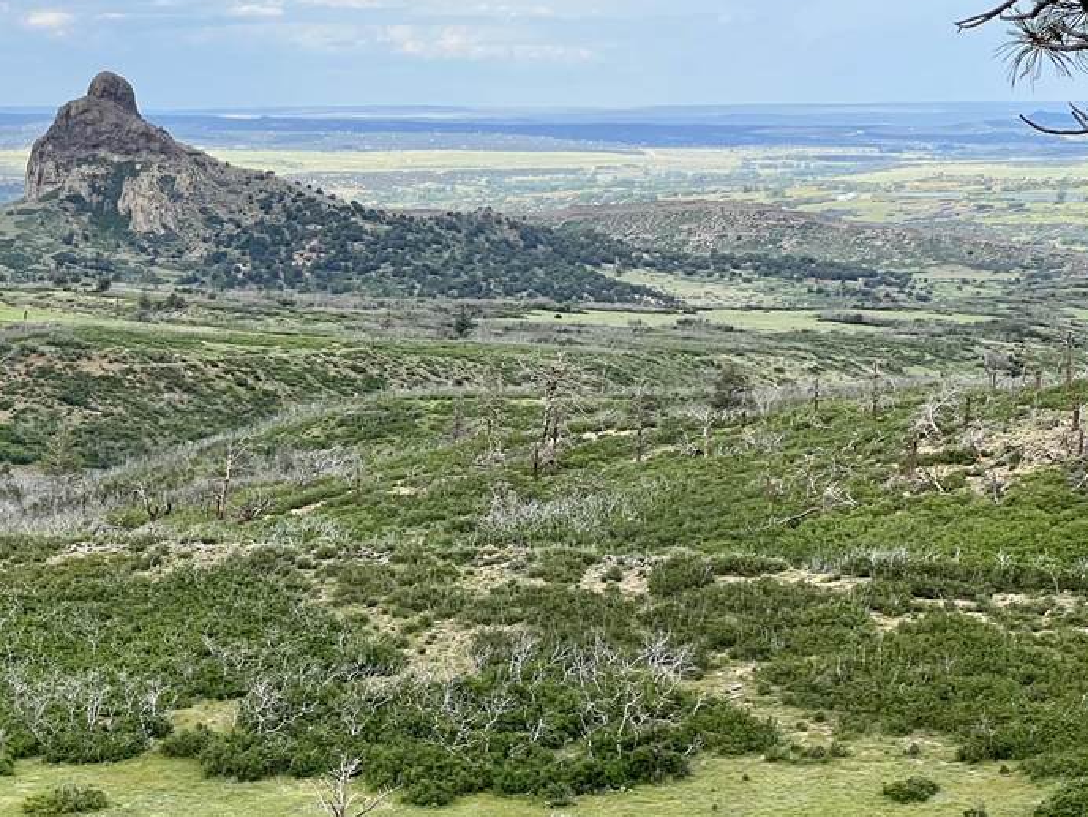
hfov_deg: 13.7
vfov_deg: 10.4
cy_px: 632
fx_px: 4495
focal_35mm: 143
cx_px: 125
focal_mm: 9
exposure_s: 1/378
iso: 32
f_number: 2.8
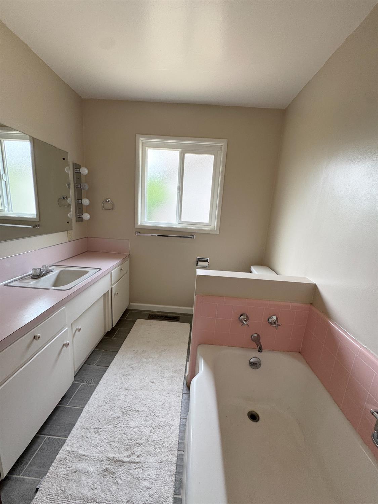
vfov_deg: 102.1
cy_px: 252
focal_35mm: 14
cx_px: 189
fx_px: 204
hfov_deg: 85.7
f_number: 2.2
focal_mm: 2.22
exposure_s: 1/120
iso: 125
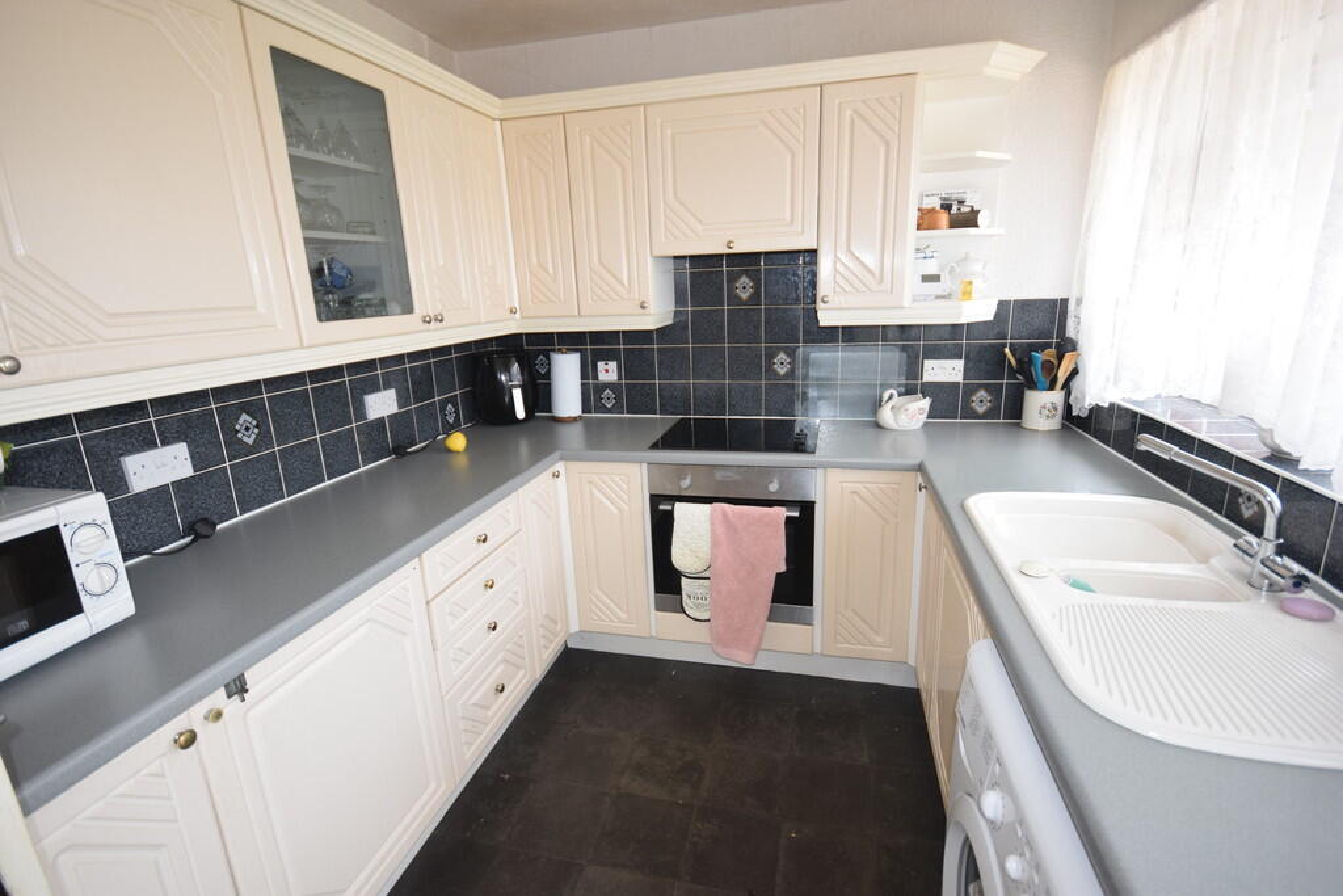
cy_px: 448
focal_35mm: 16
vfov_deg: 72.1
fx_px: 616
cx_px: 672
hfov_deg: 95.0
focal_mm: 11
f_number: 5.6
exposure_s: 1/125
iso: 500
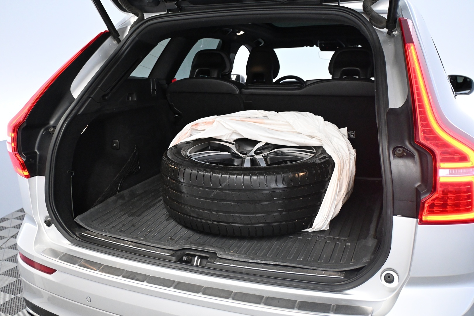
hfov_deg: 56.1
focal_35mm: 34
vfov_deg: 39.1
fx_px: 444
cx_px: 237
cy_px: 158
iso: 3200
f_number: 4
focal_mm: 22.5
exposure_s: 1/100
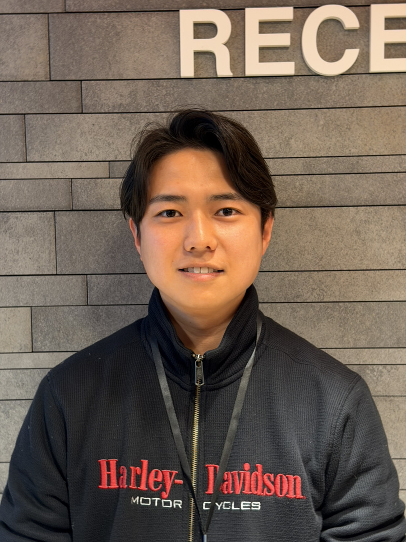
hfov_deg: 30.3
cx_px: 203
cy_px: 271
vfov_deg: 39.7
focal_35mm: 48
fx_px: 751
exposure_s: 1/60
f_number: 1.78
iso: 160
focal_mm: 6.76
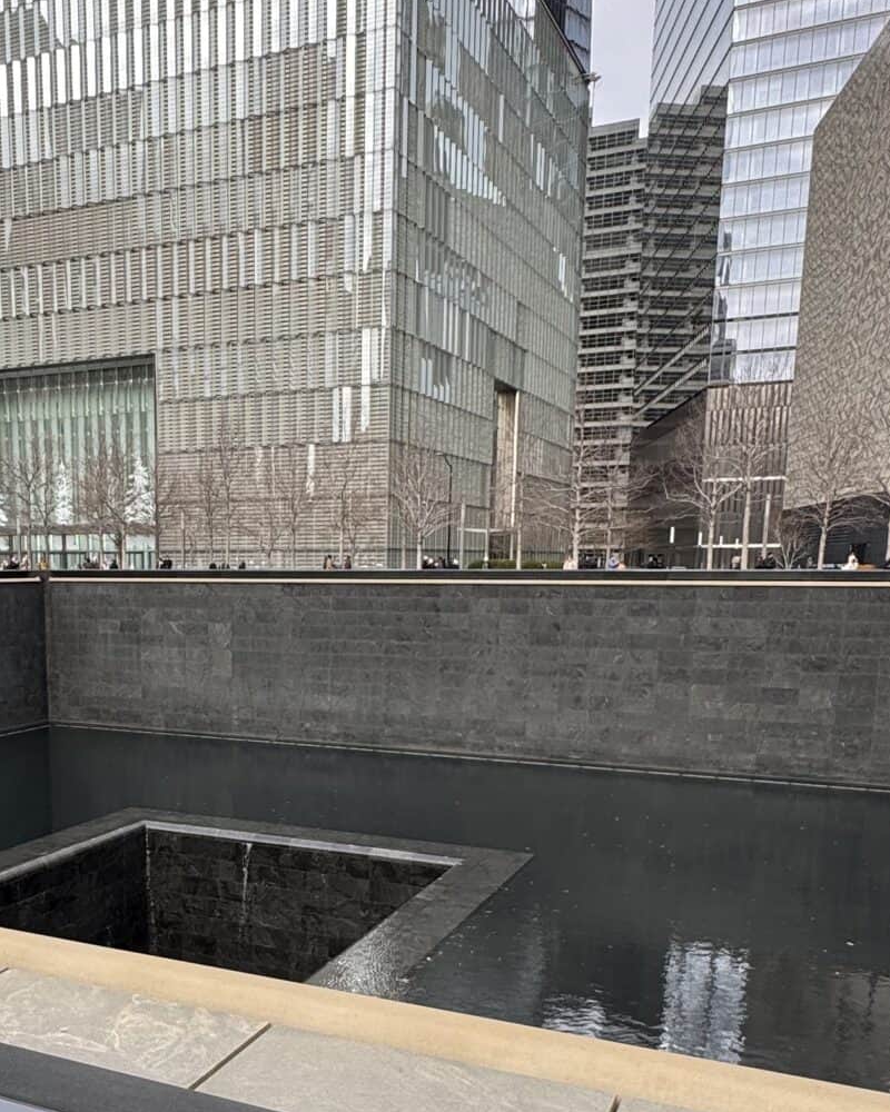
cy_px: 776
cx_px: 248
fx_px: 1152
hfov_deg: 41.3
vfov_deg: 50.2
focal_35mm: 35
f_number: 2.2
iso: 40
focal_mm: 2.22
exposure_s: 1/279
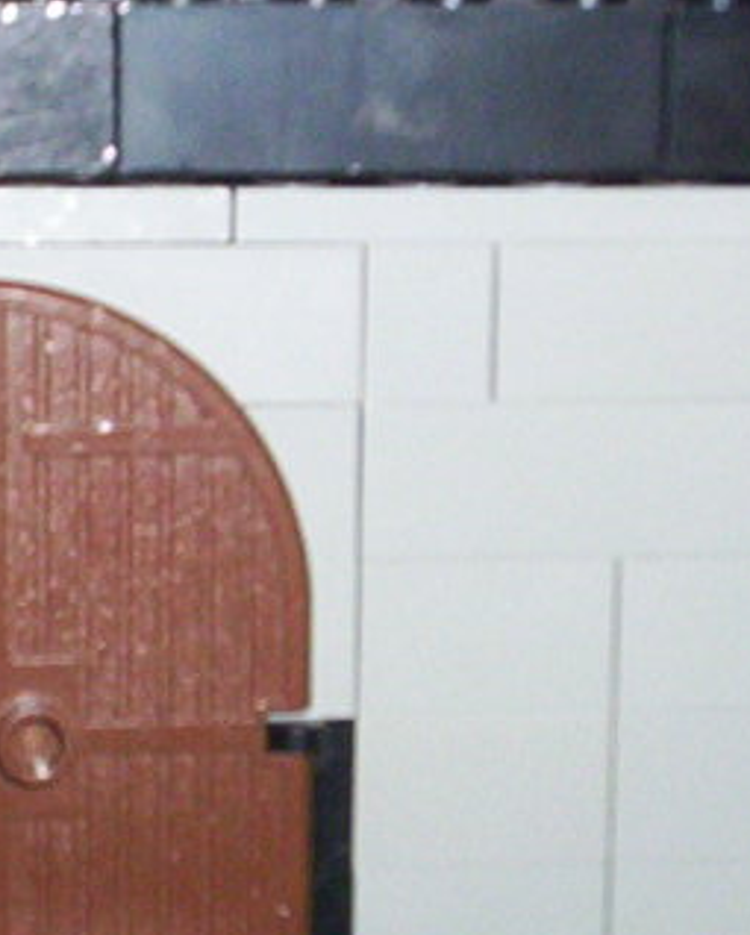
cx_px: 35
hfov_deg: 11.1
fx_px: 3824
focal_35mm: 138
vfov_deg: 13.9
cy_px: 567
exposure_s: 1/60
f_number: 4.5
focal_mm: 4.99
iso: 140
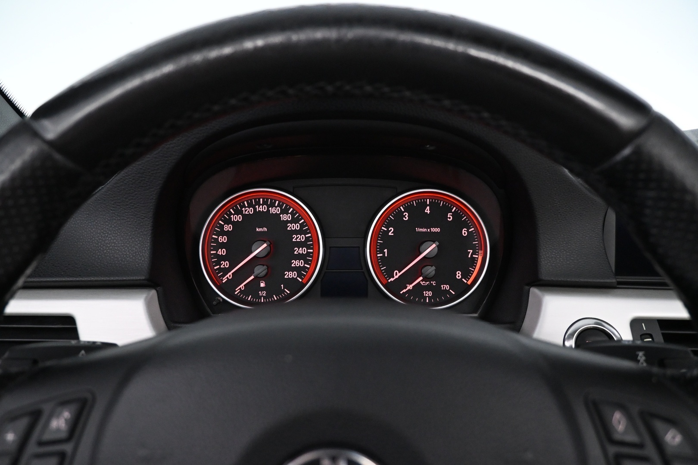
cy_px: 232
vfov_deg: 53.1
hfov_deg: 73.7
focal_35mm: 24
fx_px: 465
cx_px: 349
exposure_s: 1/60
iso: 4000
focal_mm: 16
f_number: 4
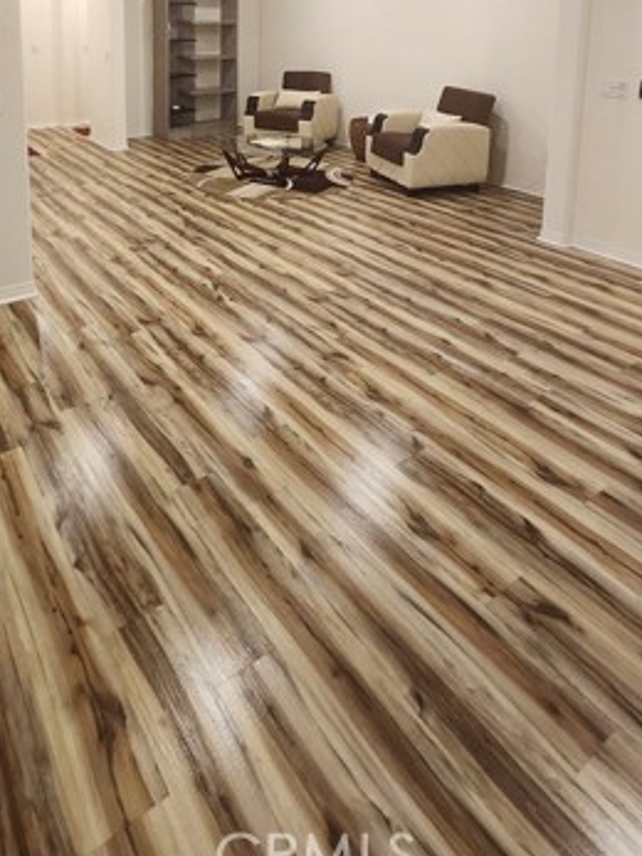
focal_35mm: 24
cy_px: 101
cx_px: 230
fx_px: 594
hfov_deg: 55.9
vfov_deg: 61.5
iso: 400
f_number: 2.2
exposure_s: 1/60
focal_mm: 1.74
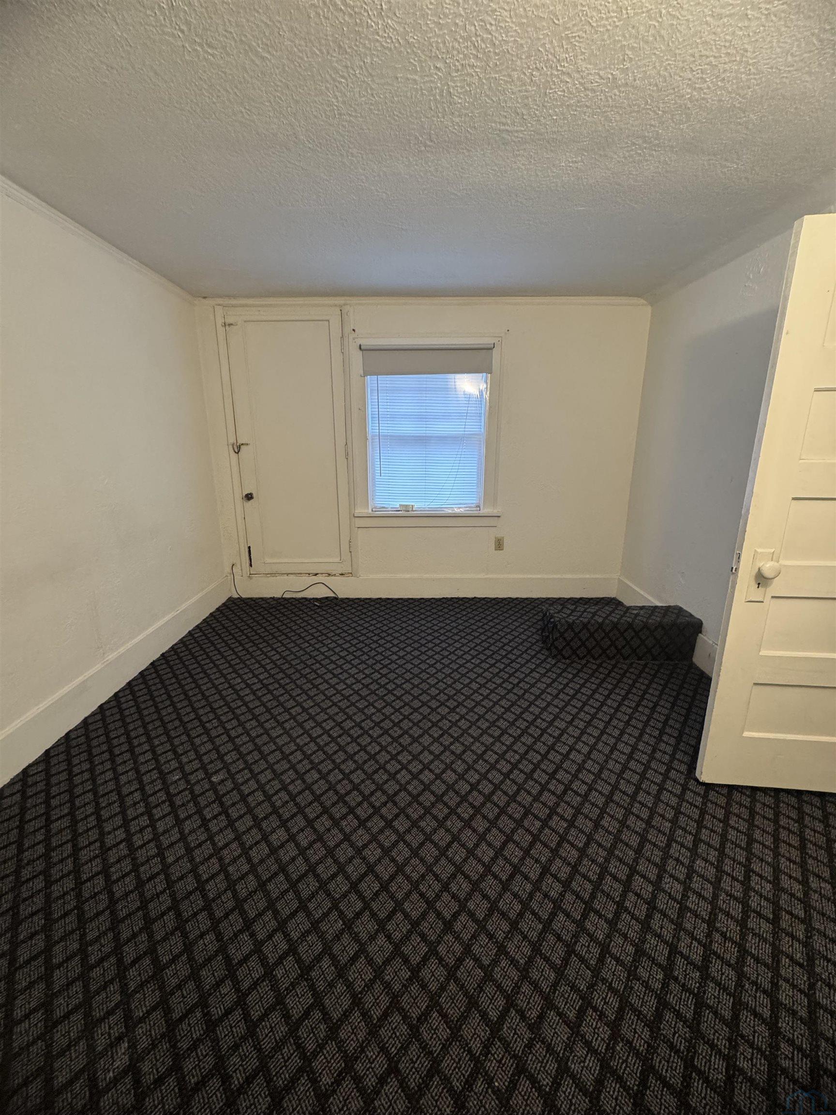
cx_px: 418
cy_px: 558
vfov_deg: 102.1
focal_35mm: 14
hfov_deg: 85.7
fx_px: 451
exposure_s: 1/60
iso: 320
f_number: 2.2
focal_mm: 2.22
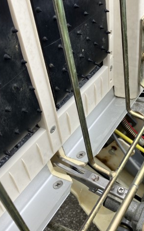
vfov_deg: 49.3
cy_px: 116
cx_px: 117
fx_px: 251
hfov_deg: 31.1
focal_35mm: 40
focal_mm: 3.99
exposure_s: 1/454
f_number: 1.8
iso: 32
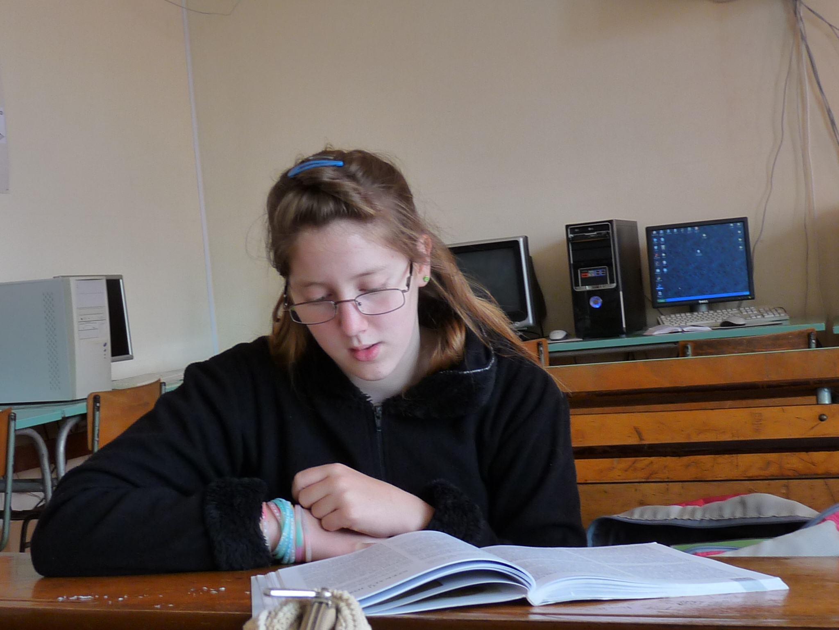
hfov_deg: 39.7
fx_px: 1163
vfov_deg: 30.3
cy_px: 315
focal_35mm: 48
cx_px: 420
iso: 160
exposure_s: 1/50
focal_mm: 4.8
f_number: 2.8
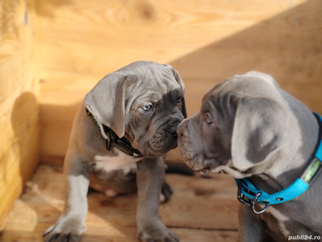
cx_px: 161
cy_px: 121
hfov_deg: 35.5
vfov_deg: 27.0
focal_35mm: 54
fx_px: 502
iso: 50
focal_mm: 6.12
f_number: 2.4
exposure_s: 1/250
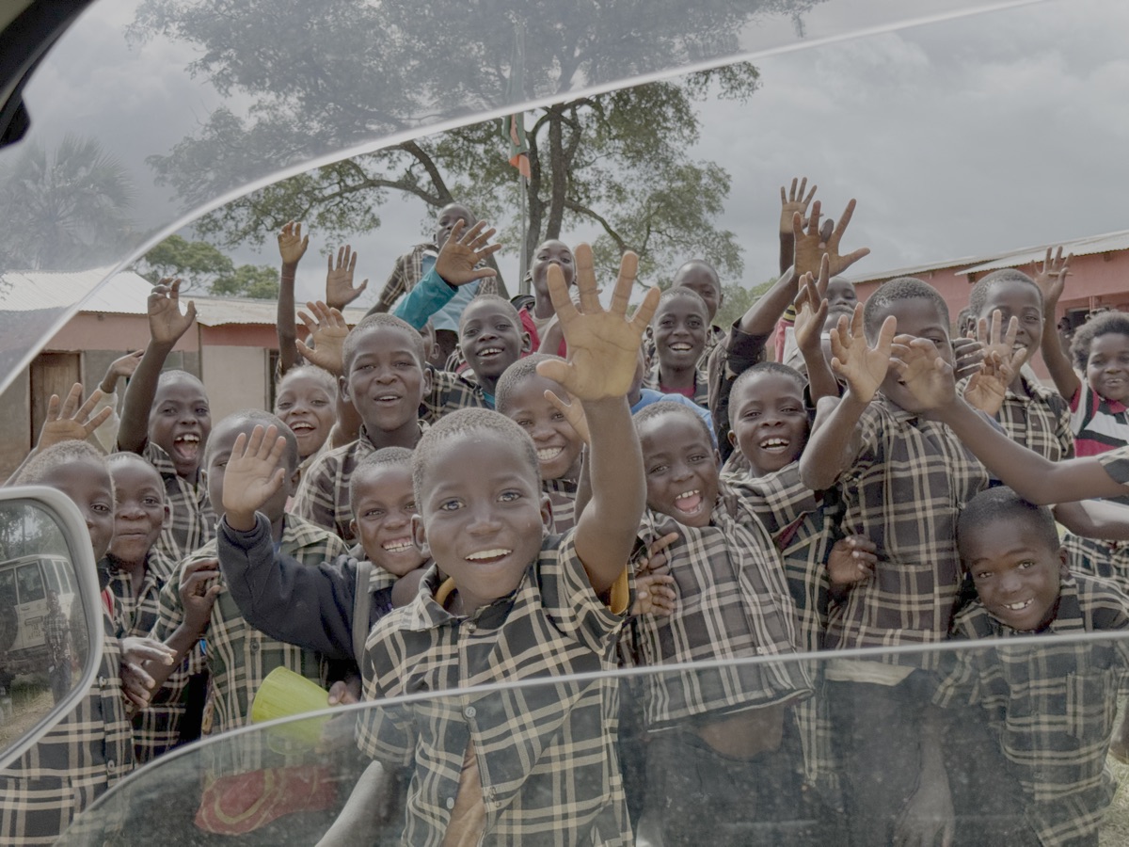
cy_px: 424
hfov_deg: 39.7
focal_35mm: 48
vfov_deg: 30.3
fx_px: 1566
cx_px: 564
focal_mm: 6.76
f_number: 1.78
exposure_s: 1/1312
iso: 64
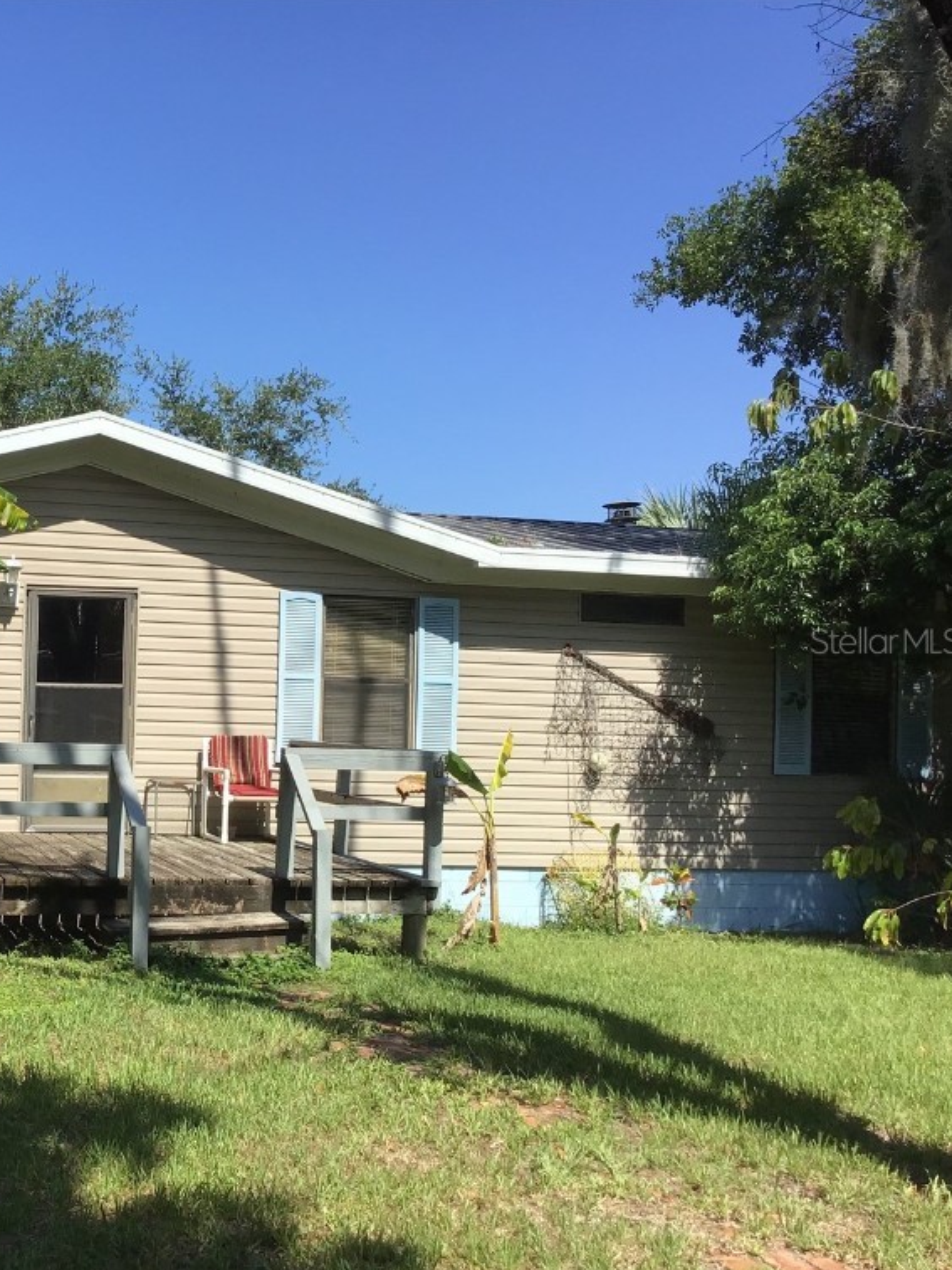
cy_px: 640
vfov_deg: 44.8
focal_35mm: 42
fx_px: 1540
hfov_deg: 32.7
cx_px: 109
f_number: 2.4
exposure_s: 1/1148
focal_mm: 3.3
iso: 25
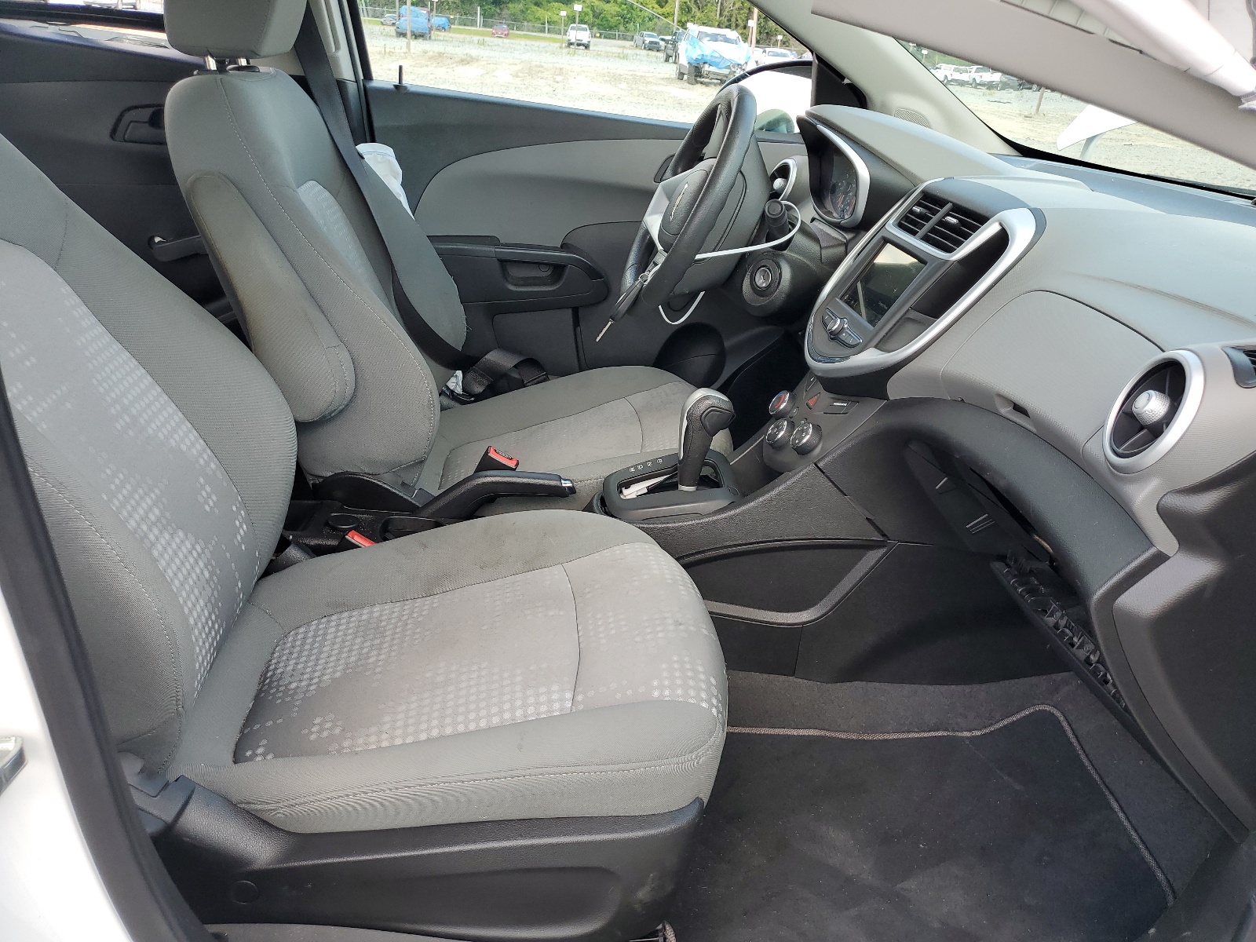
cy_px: 471
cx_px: 628
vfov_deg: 53.1
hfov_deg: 67.3
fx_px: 943
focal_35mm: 26
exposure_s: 1/256
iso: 50
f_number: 1.5
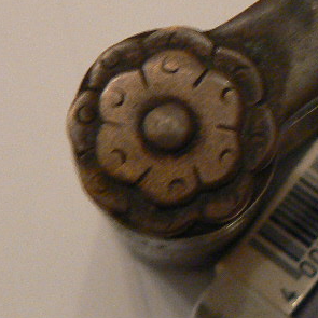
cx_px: 202
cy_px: 82
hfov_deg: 11.1
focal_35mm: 157
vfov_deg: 11.1
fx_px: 1632
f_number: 3.2
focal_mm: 10.1
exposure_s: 1/15
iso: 200
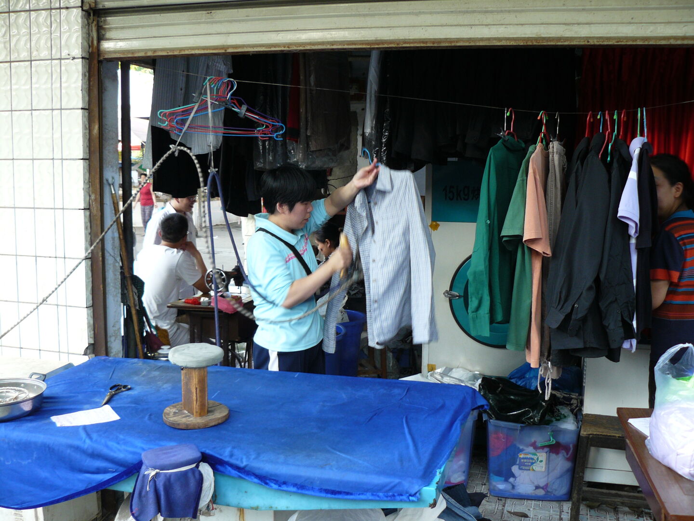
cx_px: 347
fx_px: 722
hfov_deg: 51.4
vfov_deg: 39.7
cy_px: 260
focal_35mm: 36
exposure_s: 1/30
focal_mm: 6
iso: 100
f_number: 2.8
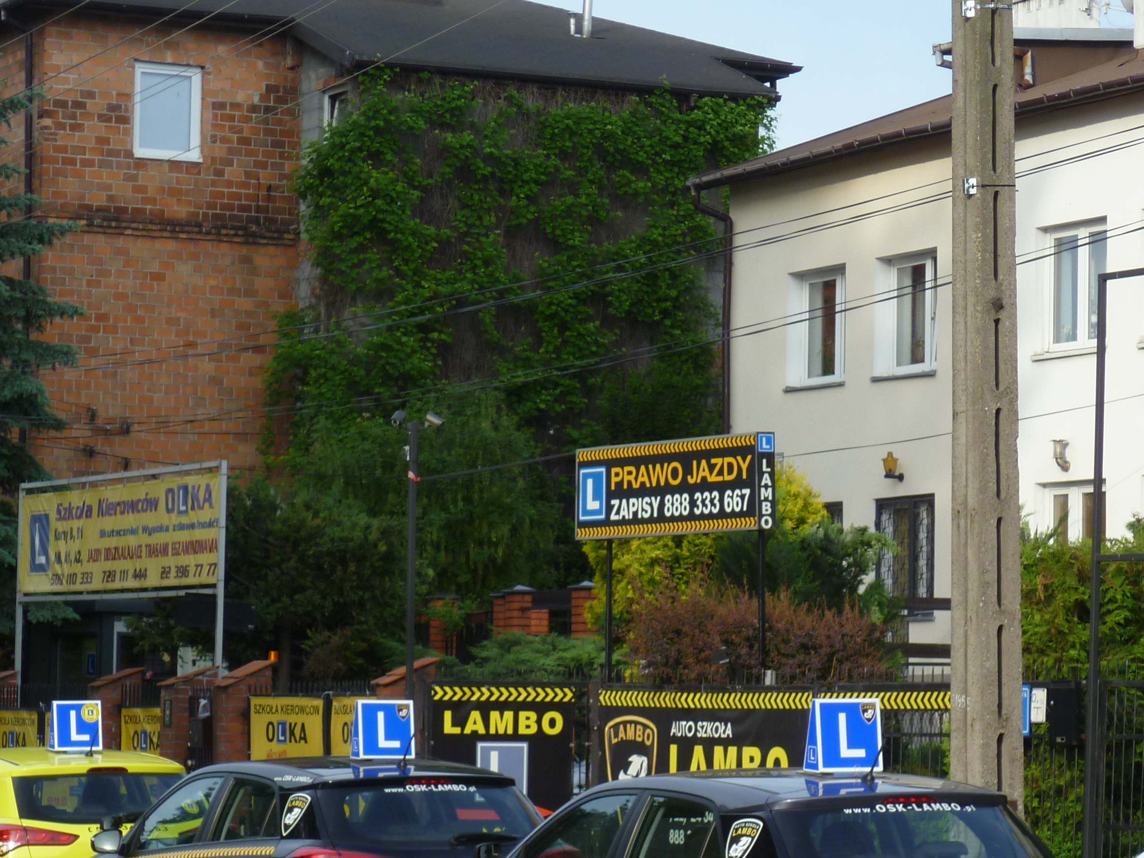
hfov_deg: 14.8
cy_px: 571
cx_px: 644
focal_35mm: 133
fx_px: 4395
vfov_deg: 11.1
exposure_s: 1/200
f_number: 4.5
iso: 80
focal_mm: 12.8
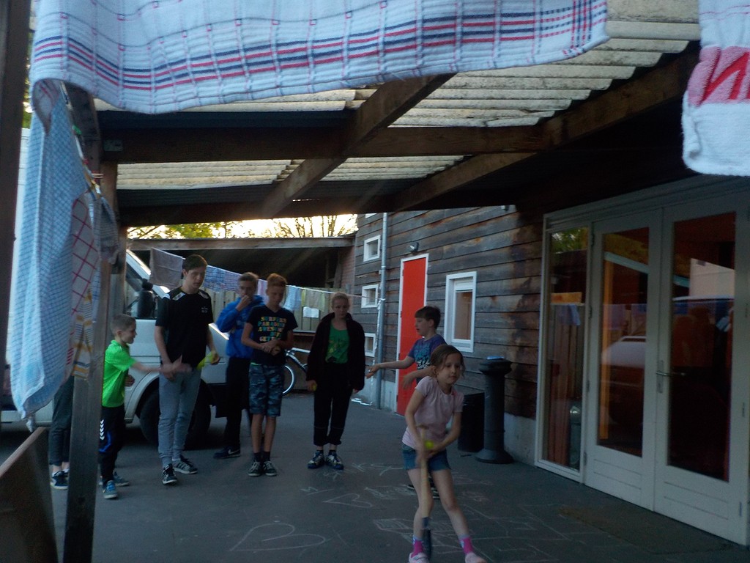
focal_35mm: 30
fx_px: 650
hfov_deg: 60.0
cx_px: 375
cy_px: 282
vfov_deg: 46.8
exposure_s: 1/30
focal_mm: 4.1
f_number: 3.3
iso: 220
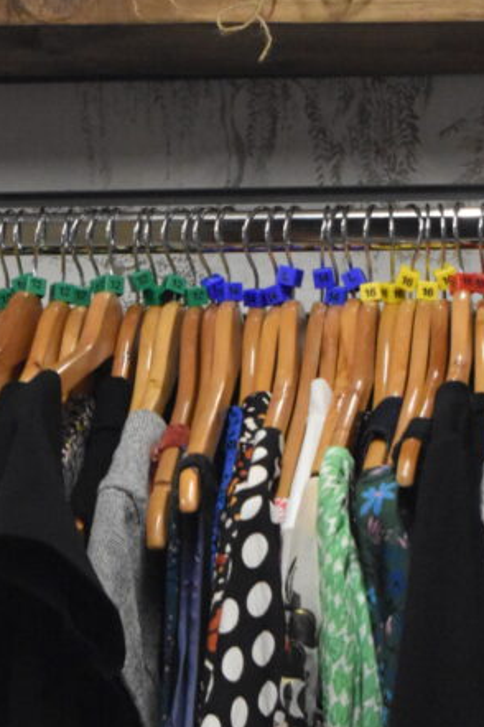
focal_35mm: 167
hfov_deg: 8.2
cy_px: 232
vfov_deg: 12.3
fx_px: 3368
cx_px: 264
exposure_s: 1/125
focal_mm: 48
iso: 6400
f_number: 5.3
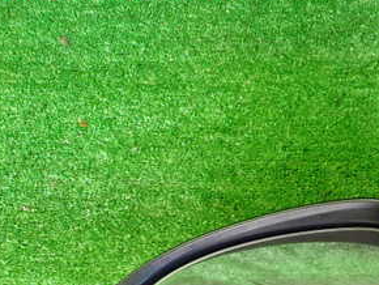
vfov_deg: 23.0
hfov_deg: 29.0
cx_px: 386
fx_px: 679
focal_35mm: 62
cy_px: 264
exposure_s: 1/30
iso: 640
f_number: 2.3
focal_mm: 5.4
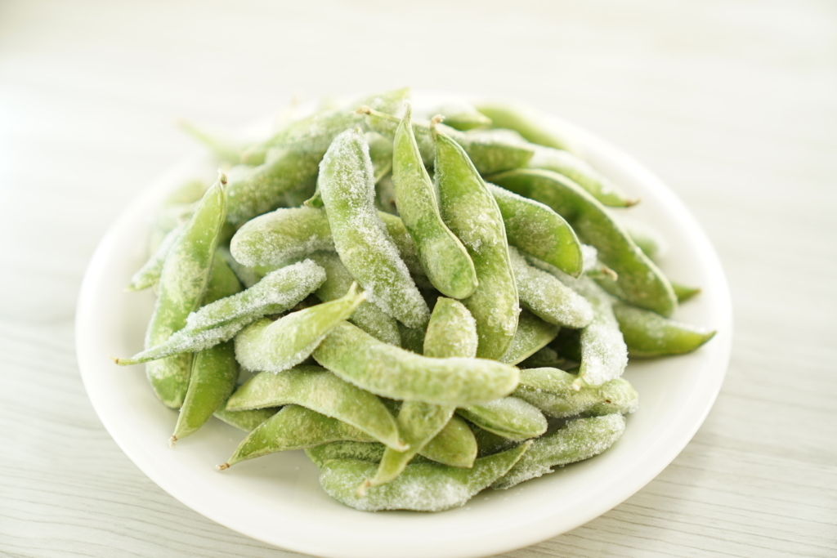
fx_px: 1628
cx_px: 418
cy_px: 279
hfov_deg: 28.8
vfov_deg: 19.5
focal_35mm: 70
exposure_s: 1/125
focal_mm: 70
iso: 100
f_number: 2.8
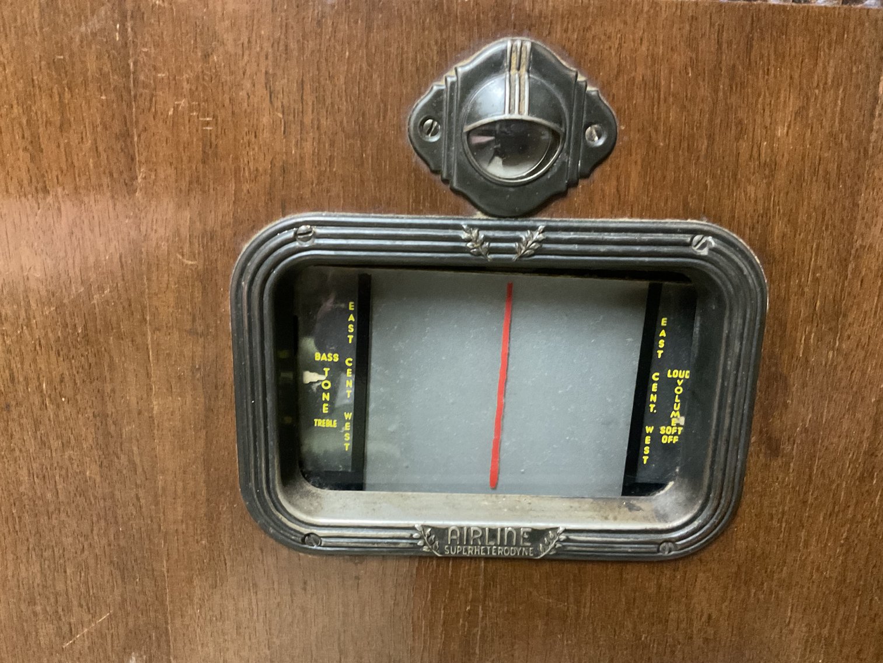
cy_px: 332
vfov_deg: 48.2
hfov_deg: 61.7
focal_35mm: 29
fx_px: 740
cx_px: 442
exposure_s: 1/30
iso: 500
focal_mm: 3
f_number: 1.8
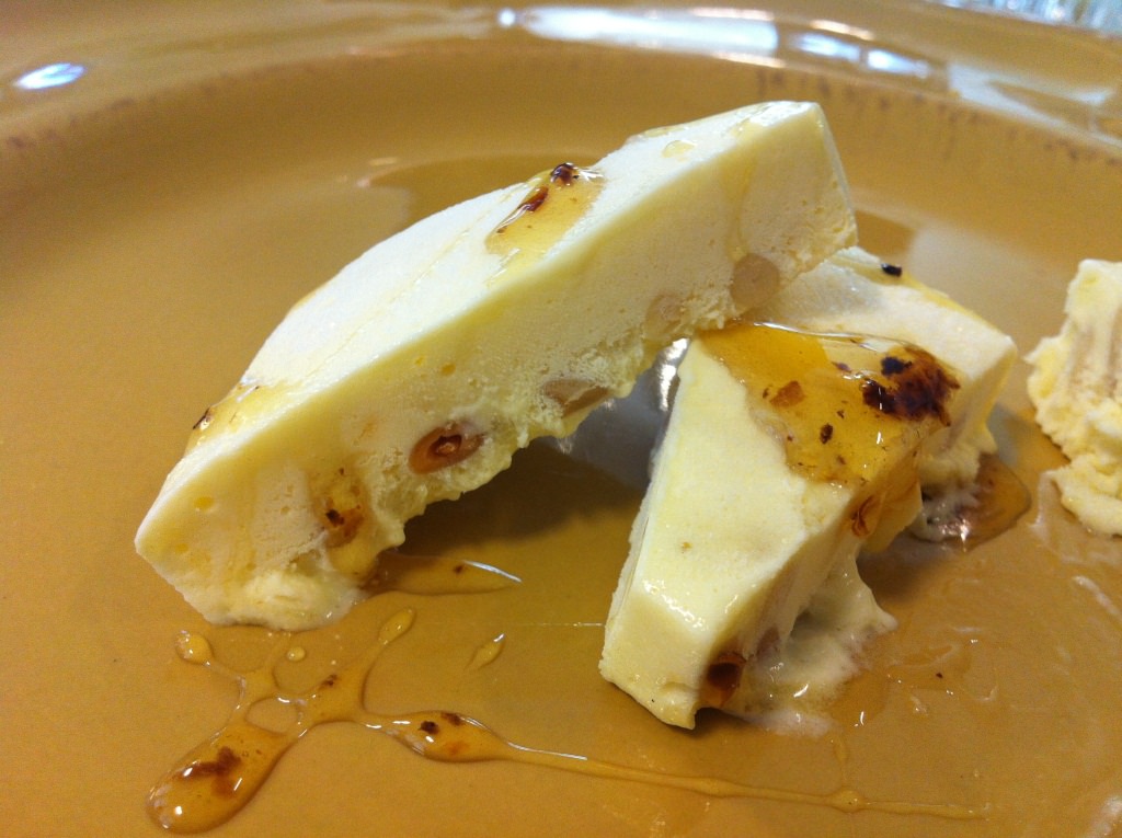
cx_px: 561
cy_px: 419
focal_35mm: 35
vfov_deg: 40.6
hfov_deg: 52.7
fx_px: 1133
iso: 100
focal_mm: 3.85
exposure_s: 1/40
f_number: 2.8
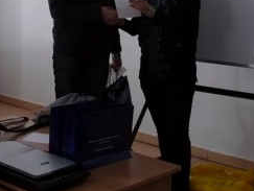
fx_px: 603
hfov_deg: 23.3
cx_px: 38
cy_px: -1
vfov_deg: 17.6
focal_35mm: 82
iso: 400
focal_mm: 7.4
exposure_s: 1/15
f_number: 2.8
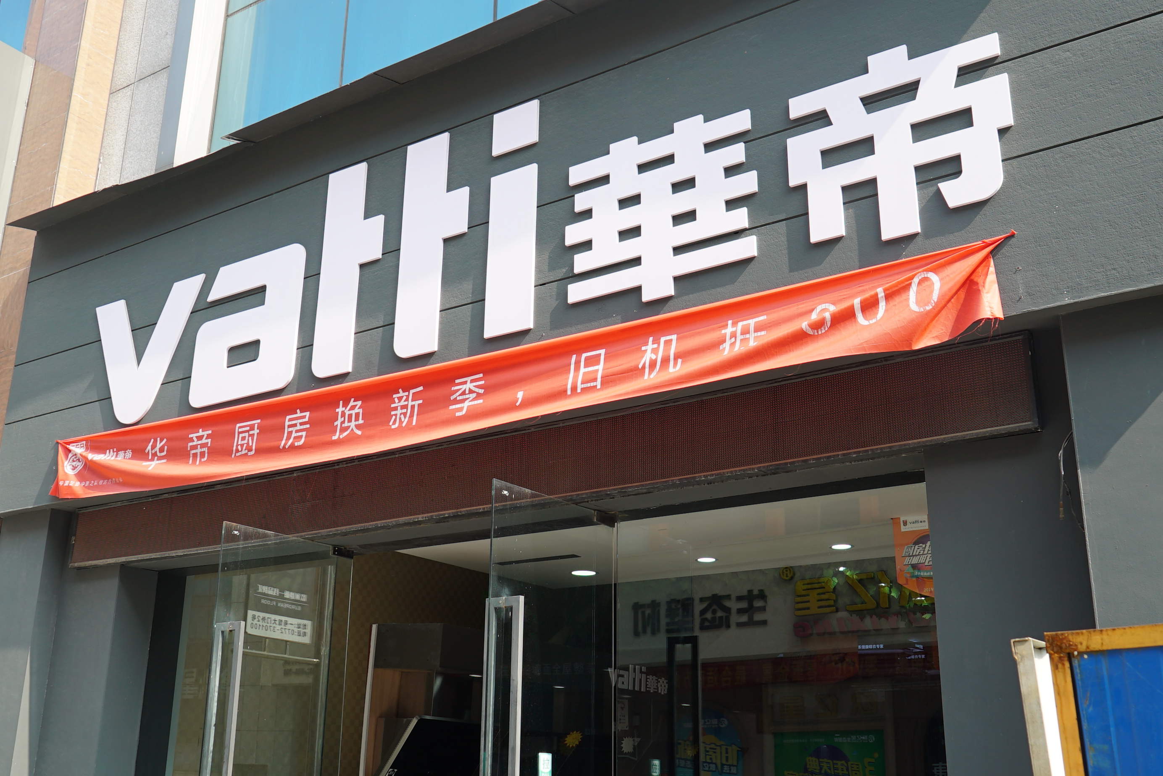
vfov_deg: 36.9
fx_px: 1163
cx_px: 582
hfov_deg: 53.1
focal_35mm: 36
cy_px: 388
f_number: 6.3
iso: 100
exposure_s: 1/80
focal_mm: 24
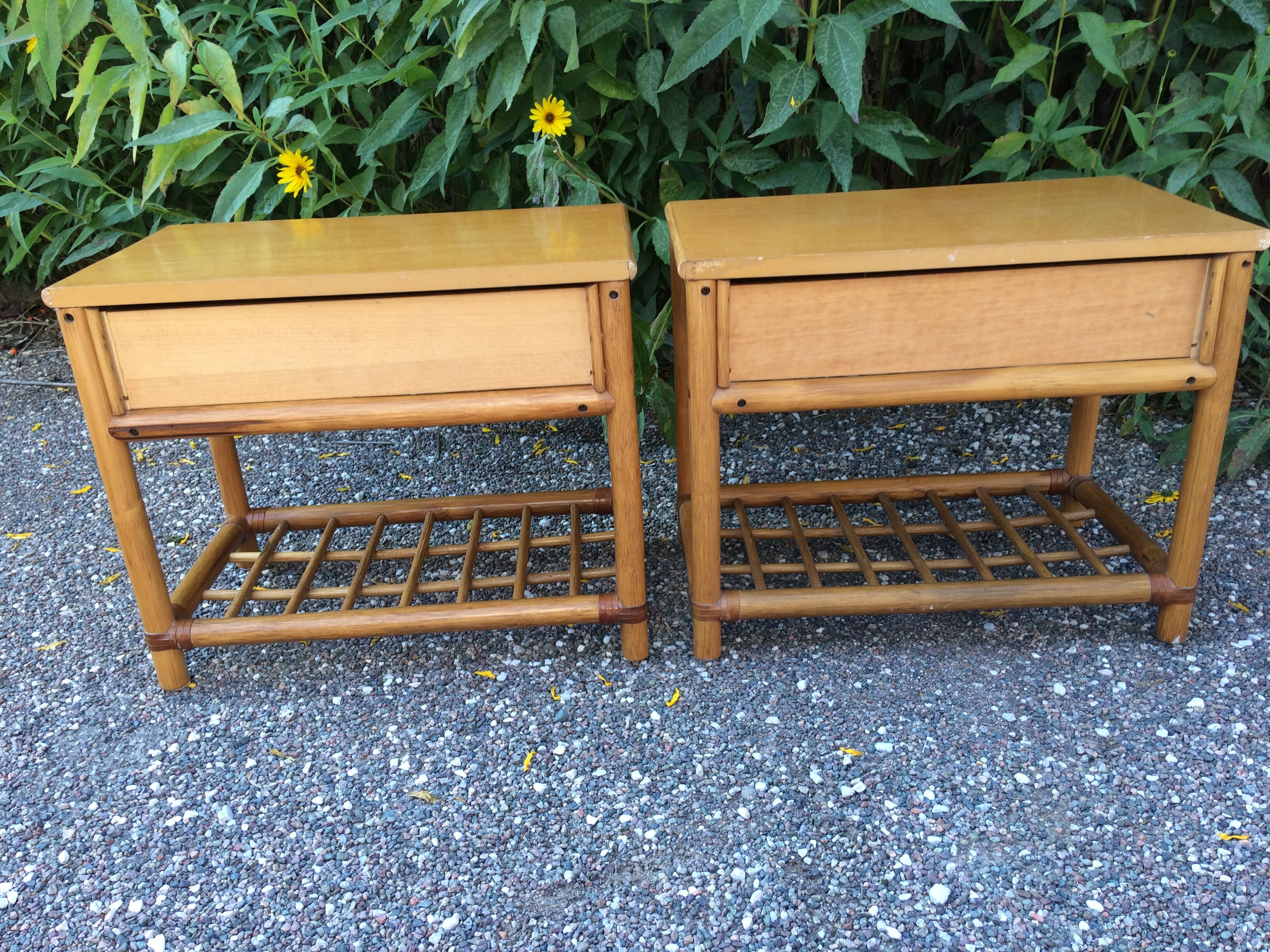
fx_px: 1064
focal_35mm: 29
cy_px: 476
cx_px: 635
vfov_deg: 48.2
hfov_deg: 61.7
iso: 32
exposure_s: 1/110
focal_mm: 4.15
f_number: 2.2
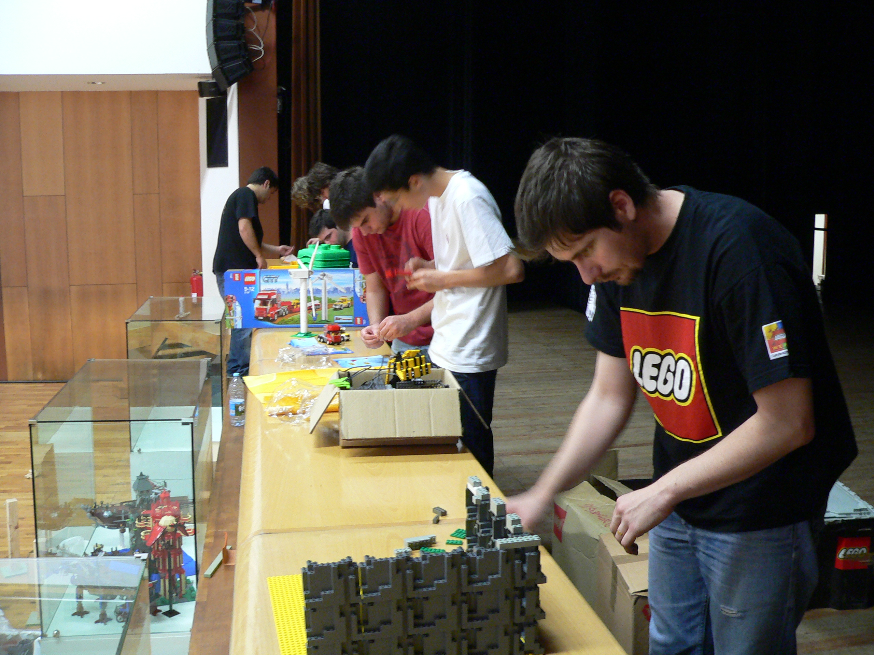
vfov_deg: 39.7
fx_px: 909
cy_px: 328
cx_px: 437
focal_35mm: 36
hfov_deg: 51.4
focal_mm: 6
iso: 200
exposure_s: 1/6
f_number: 2.8
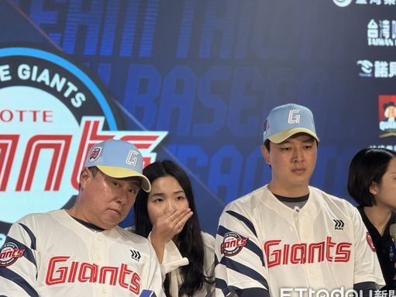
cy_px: 136
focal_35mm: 141
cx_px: 189
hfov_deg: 14.0
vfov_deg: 10.5
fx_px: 1613
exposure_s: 1/60
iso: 400
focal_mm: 15.66
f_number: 2.8
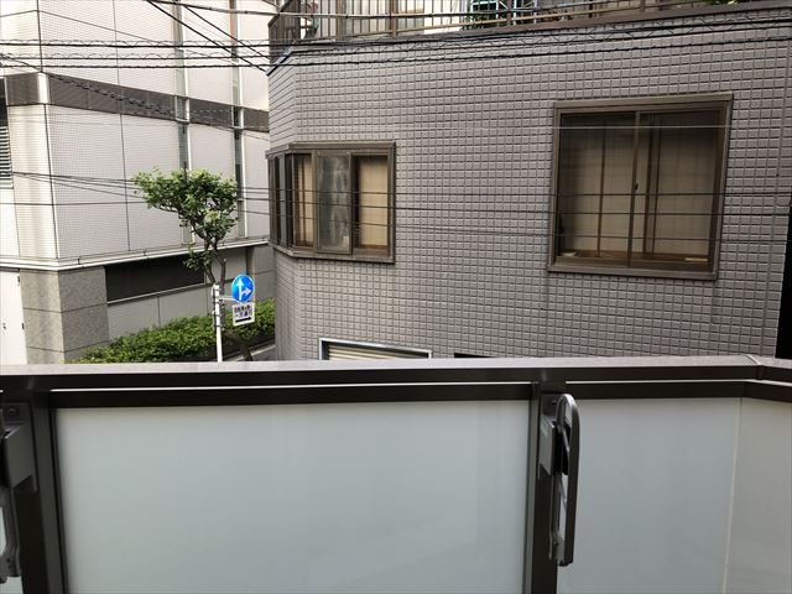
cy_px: 297
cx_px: 396
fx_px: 641
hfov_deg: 63.4
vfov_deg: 49.7
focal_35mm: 28
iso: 20
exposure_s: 1/50
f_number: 1.8
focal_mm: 3.99
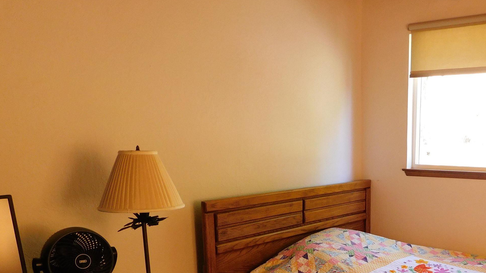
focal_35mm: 40
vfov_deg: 28.2
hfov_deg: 49.1
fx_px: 515
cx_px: 346
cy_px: 263
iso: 160
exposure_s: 1/30
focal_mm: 4
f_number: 3
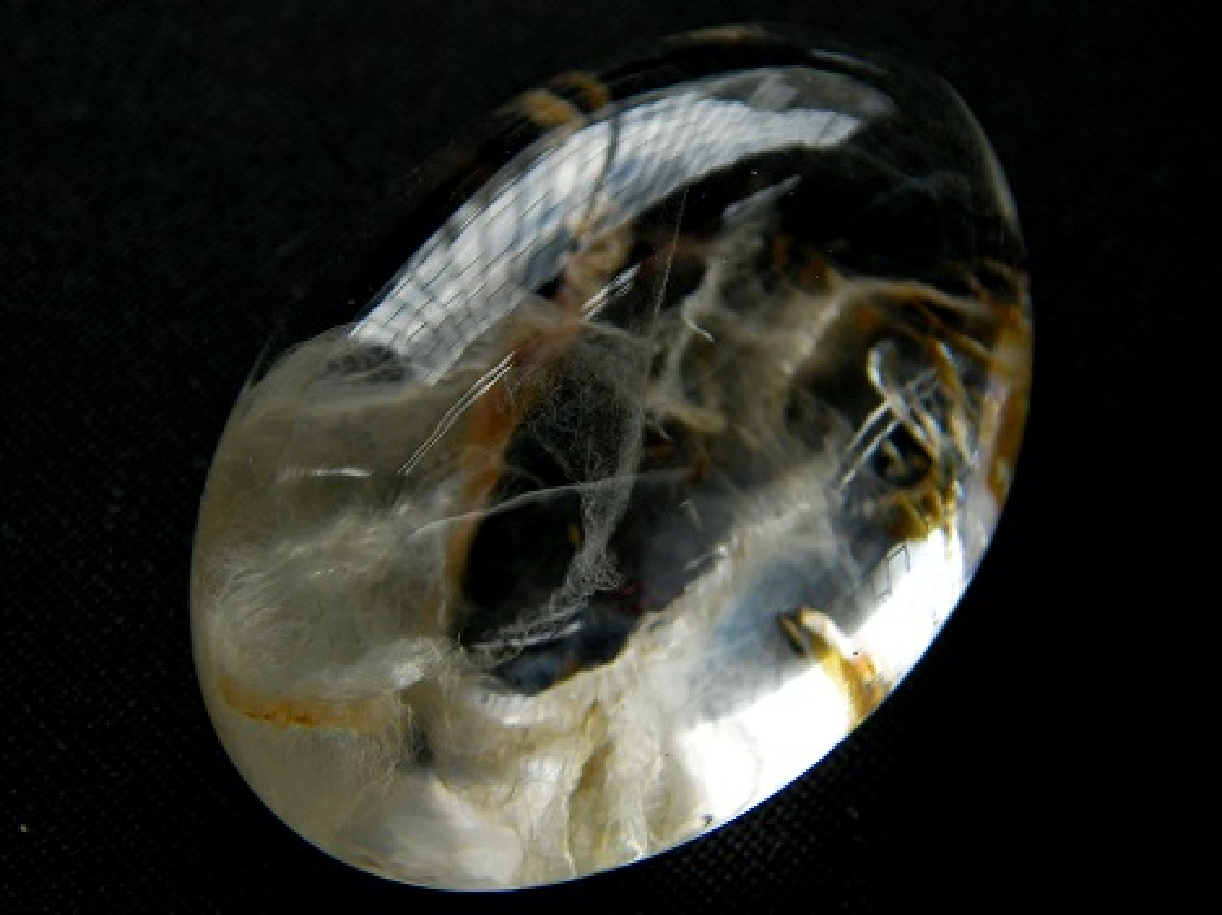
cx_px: 611
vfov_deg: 29.6
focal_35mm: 49
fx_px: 1729
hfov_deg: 38.9
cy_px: 458
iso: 50
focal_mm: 8.1
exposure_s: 1/86
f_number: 3.5
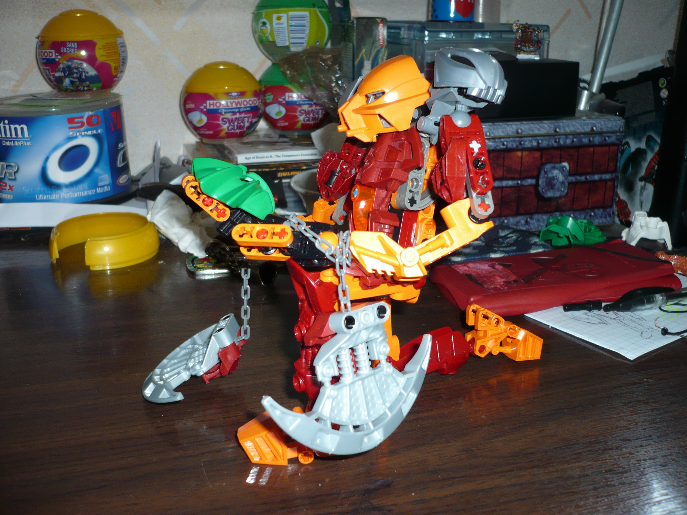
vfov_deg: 40.7
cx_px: 344
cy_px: 258
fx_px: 695
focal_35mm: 35
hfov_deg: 52.6
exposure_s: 1/30
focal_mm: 5.8
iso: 100
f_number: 2.8
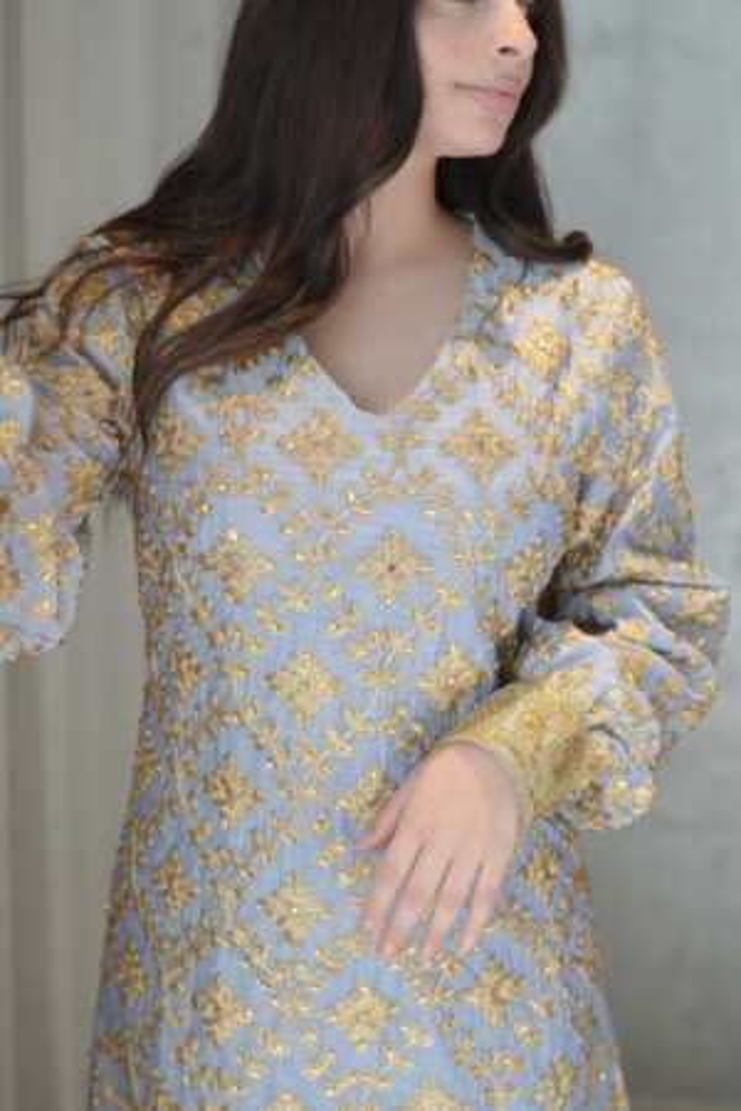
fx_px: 2161
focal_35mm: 70
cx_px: 370
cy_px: 556
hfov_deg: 19.5
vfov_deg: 28.8
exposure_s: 1/250
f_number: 4
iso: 2500
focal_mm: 70
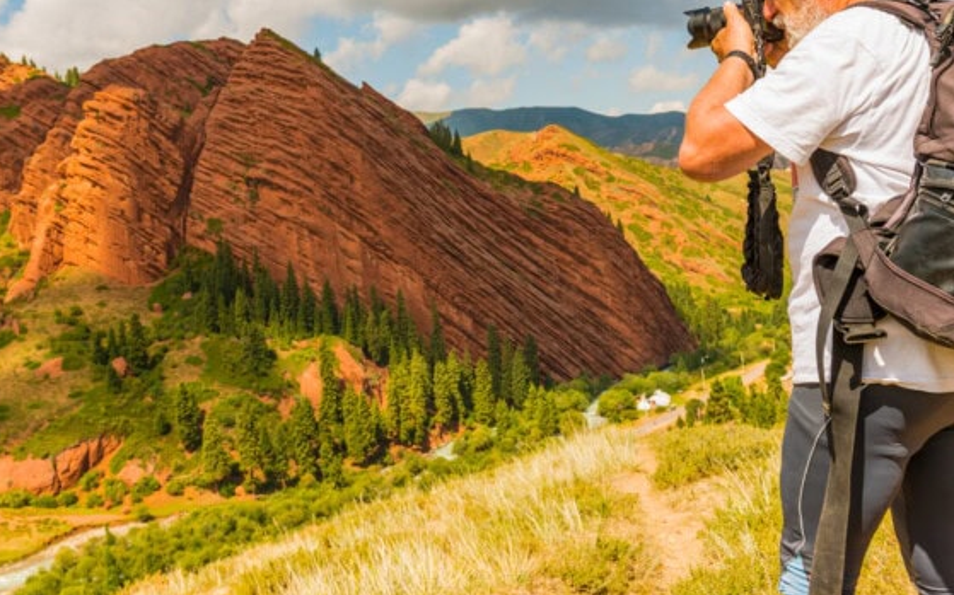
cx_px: 422
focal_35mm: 42
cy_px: 188
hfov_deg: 47.1
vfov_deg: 30.2
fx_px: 1092
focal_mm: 32
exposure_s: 1/250
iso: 100
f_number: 8
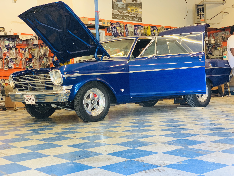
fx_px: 352
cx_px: 117
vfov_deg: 28.0
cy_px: 88
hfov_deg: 36.8
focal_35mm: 52
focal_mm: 6
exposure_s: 1/60
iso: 160
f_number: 2.4
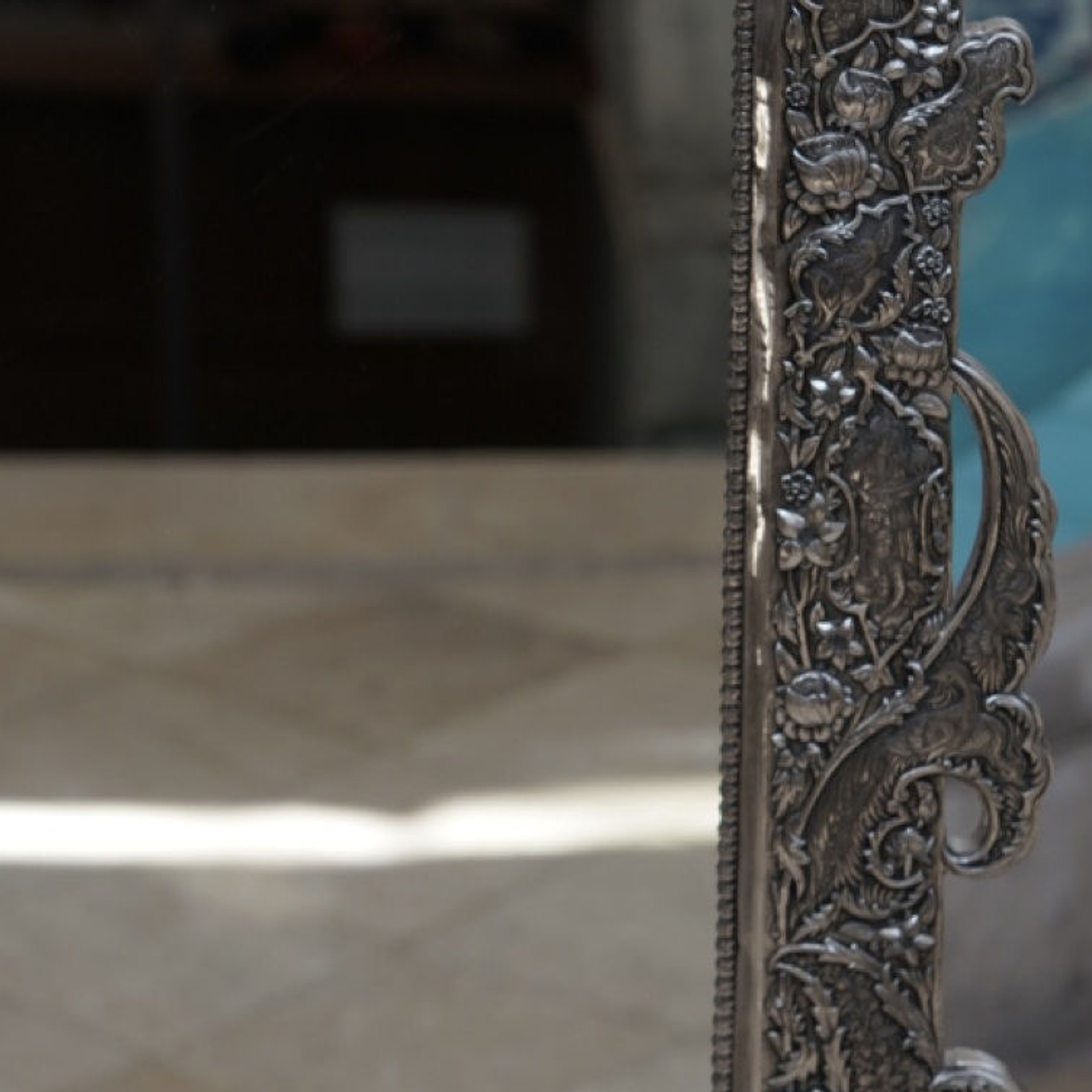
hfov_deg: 7.9
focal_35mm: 221
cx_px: 91
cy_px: 219
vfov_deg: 7.9
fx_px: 7888
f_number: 3.2
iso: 250
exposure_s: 1/250
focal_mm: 85
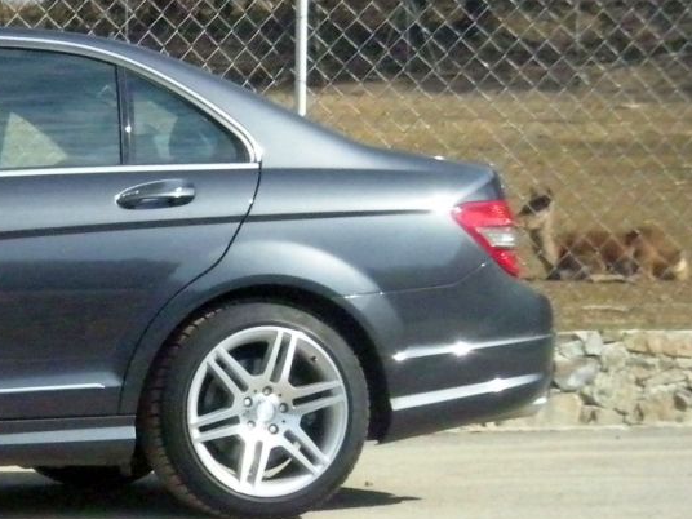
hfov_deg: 13.8
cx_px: -227
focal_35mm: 137
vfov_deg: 10.8
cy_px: 270
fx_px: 2739
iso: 800
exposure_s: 1/1500
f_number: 6.4
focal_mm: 7.9
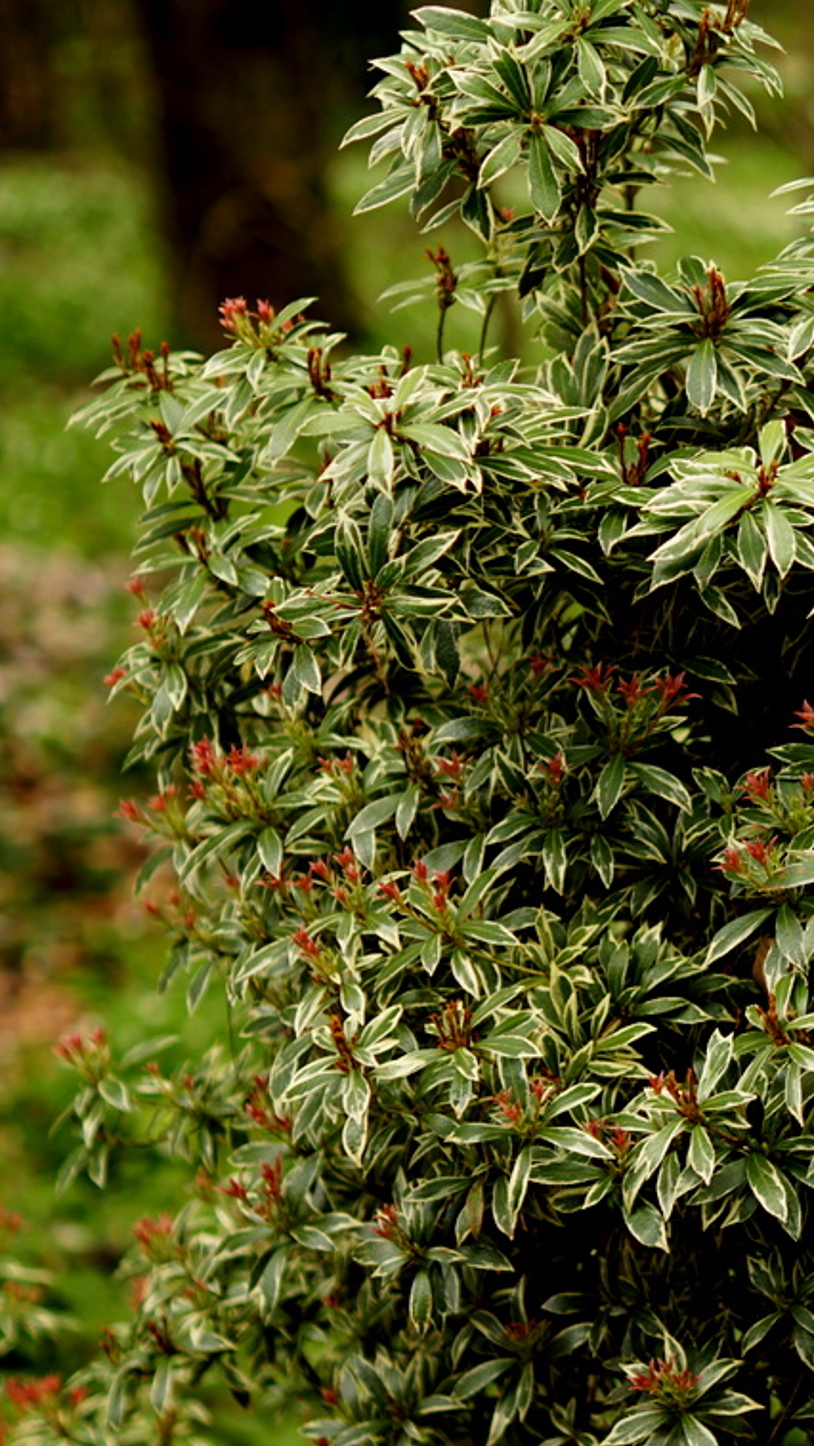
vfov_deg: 19.6
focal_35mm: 109
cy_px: 823
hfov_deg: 10.7
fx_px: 4183
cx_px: 1221
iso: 100
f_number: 2.2
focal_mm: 35
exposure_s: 1/80
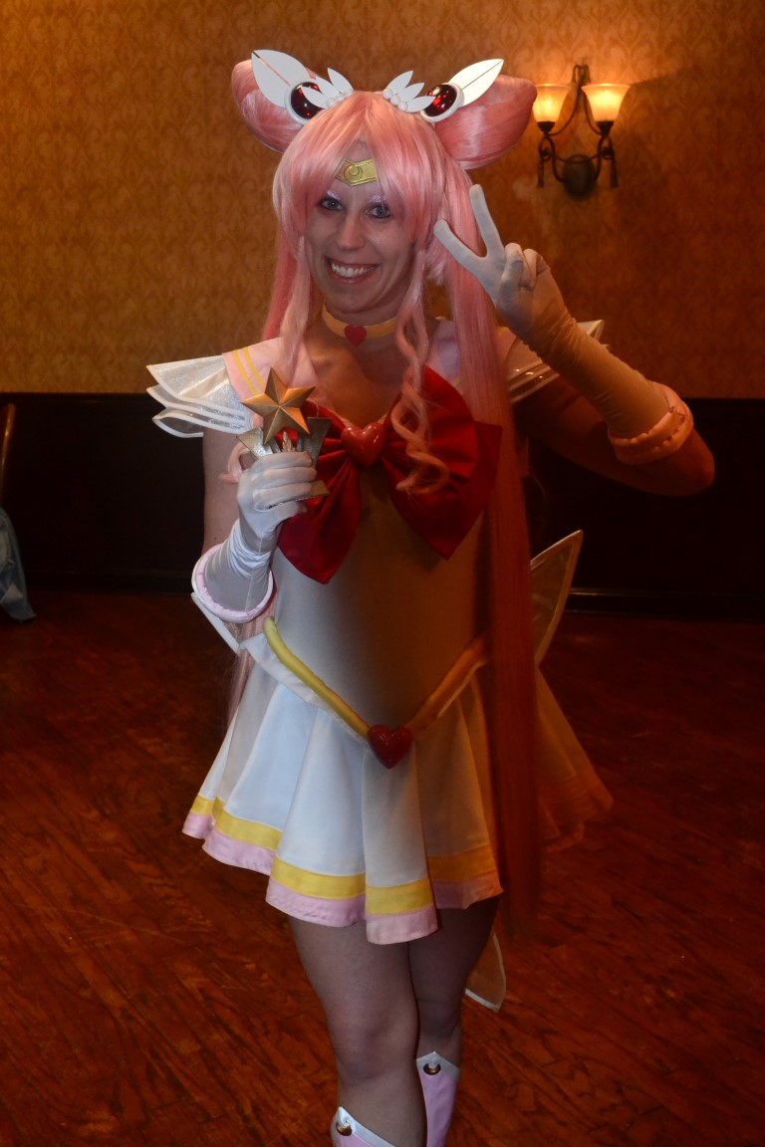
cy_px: 574
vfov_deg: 43.6
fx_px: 1434
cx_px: 382
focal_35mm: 45
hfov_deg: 29.9
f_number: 7.1
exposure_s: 1/60
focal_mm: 30
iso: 3200
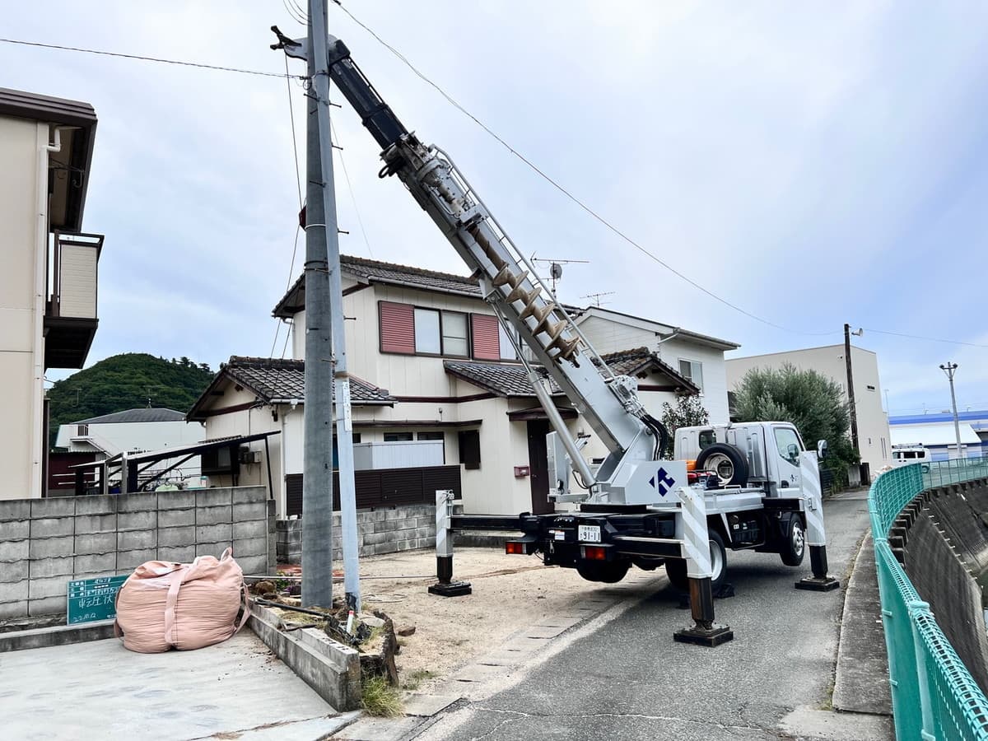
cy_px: 370
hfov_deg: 67.3
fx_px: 742
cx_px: 494
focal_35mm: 26
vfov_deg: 53.1
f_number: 1.5
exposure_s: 1/5587
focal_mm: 5.7
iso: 50
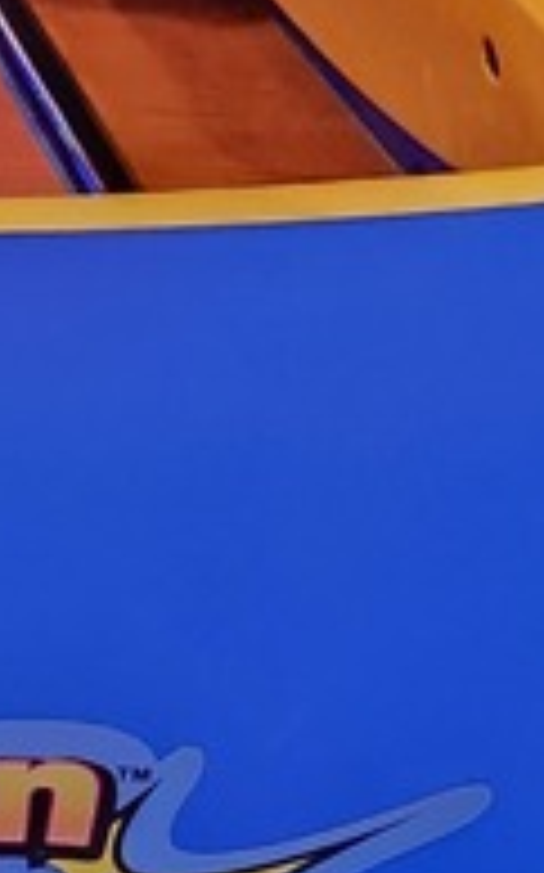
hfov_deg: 9.2
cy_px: -378
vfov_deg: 15.2
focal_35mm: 129
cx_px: -706
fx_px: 3065
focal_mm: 5.54
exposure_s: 1/40
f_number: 1.8
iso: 640
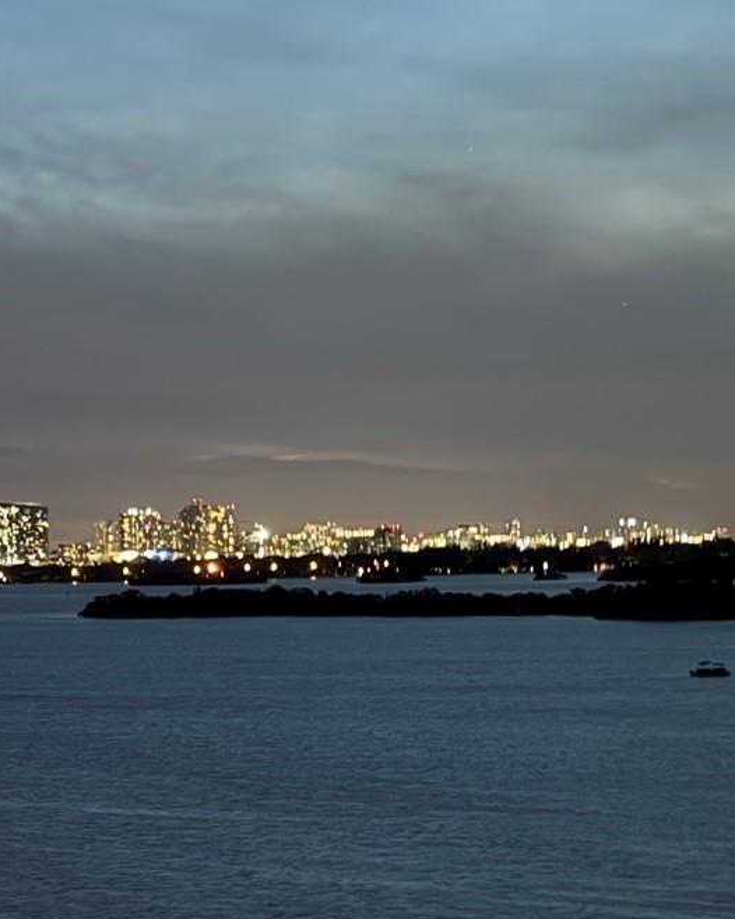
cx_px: -229
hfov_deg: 13.0
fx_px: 3101
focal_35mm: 114
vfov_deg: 16.7
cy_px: 723
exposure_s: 1/5
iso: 500
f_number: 1.78
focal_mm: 6.86
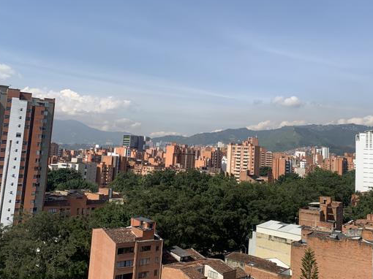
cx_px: 210
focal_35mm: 34
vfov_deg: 41.6
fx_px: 366
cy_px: 116
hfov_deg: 53.8
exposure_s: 1/2309
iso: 25
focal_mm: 4.25
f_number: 1.8
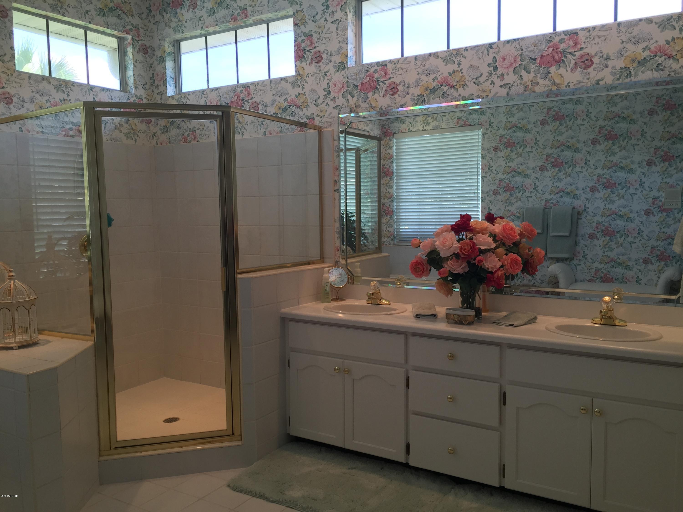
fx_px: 572
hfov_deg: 61.7
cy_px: 256
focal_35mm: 29
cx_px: 342
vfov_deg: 48.2
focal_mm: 4.15
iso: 32
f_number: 2.2
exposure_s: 1/40
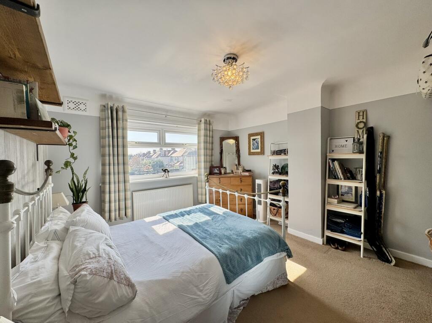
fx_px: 175
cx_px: 216
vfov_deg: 85.6
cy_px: 162
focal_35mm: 14
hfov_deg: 102.1
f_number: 2.2
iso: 40
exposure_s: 1/335
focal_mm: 2.22
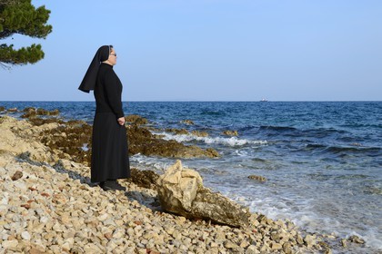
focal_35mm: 52
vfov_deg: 26.0
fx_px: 552
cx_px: 191
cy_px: 127
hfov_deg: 38.2
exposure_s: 1/320
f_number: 11
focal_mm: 52
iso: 200
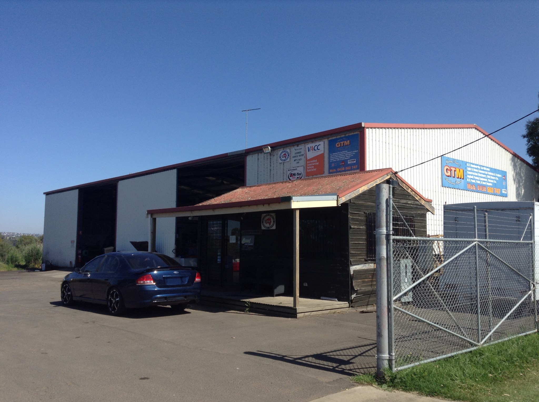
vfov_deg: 42.8
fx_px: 513
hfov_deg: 55.4
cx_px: 270
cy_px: 201
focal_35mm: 33
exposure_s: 1/1233
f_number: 2.4
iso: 32
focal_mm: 3.3
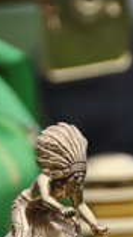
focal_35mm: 847
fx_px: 5325
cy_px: 301
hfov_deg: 1.4
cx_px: 93
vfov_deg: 2.5
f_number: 5.6
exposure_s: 1/500
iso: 400
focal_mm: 200
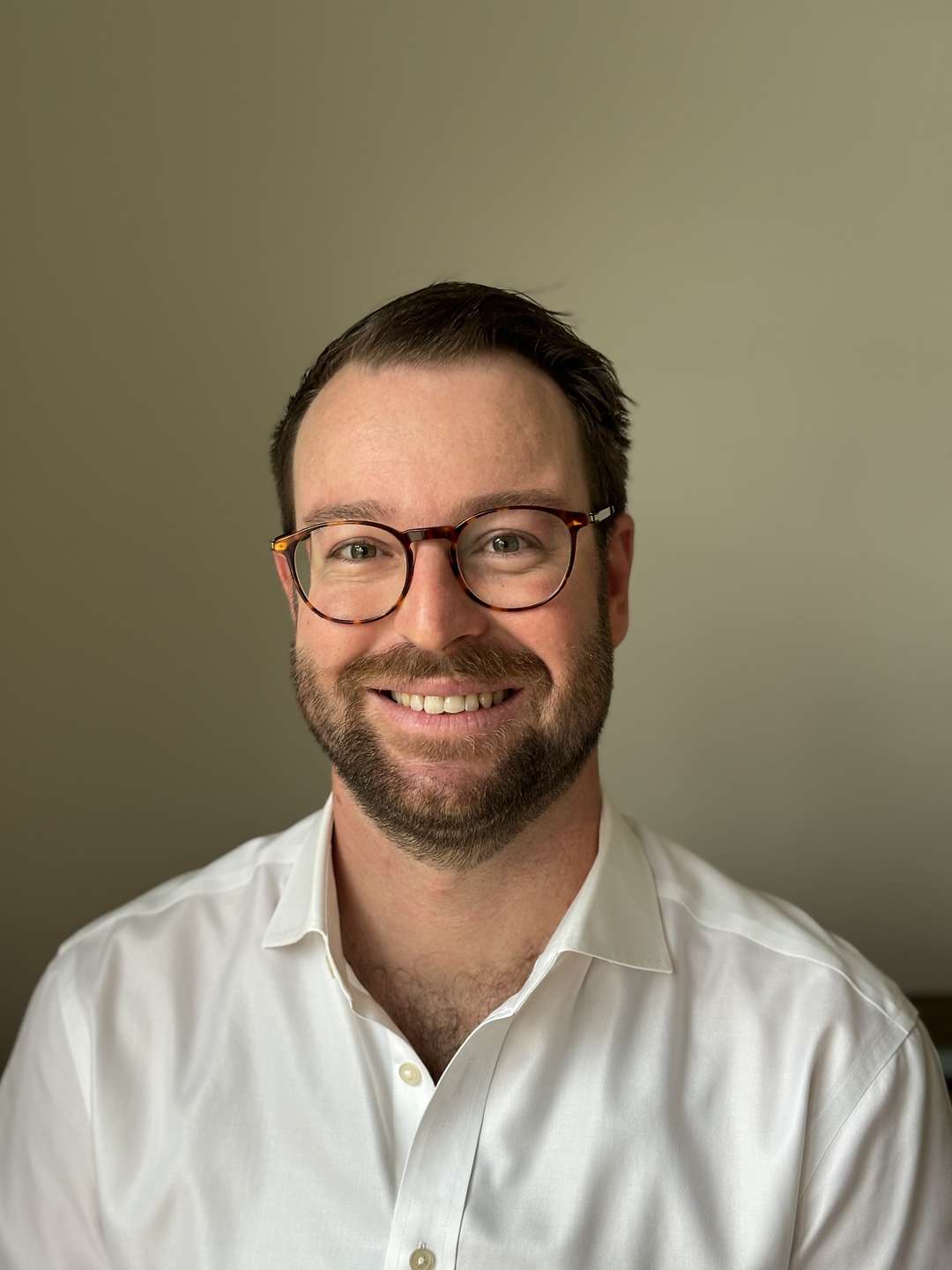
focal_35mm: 52
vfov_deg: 36.8
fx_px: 1907
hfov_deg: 28.0
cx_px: 476
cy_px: 635
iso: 125
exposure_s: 1/60
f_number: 1.6
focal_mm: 5.96
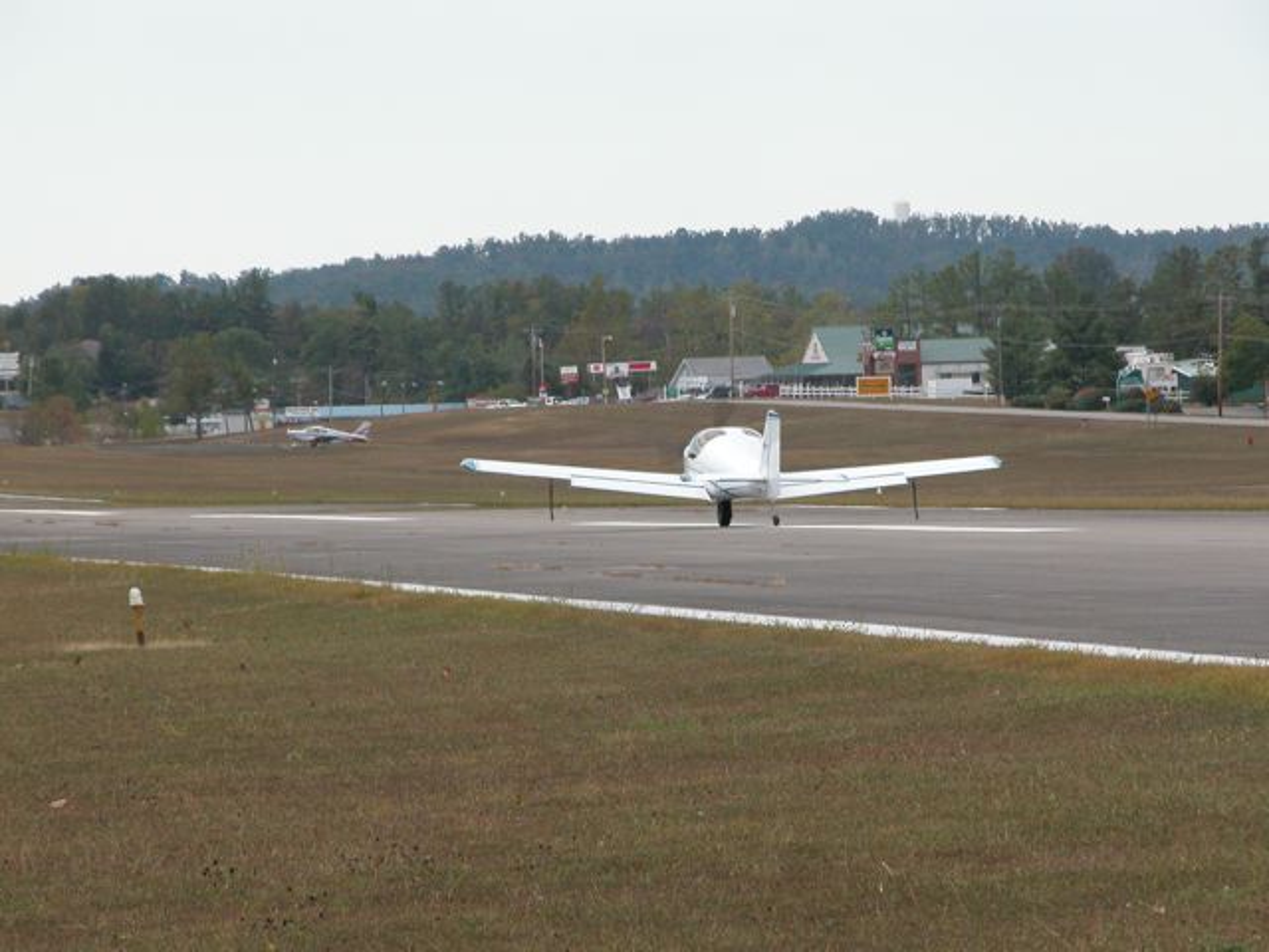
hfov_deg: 8.2
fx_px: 8872
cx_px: 634
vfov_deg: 6.1
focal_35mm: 242
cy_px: 476
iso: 200
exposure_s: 1/469
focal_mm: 61.5
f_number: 7.4
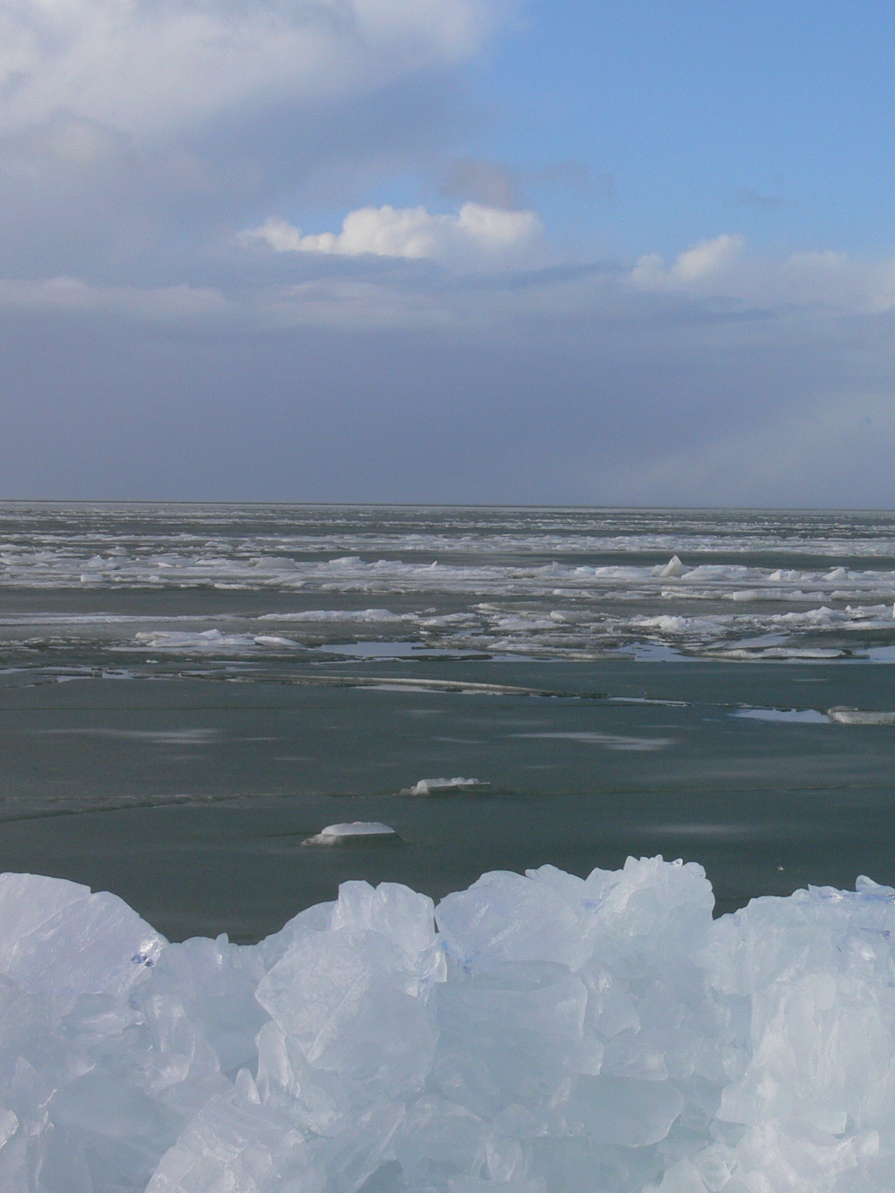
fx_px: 2862
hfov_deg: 17.5
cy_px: 699
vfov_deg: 23.5
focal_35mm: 83
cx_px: 793
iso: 80
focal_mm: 10.3
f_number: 6.3
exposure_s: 1/400
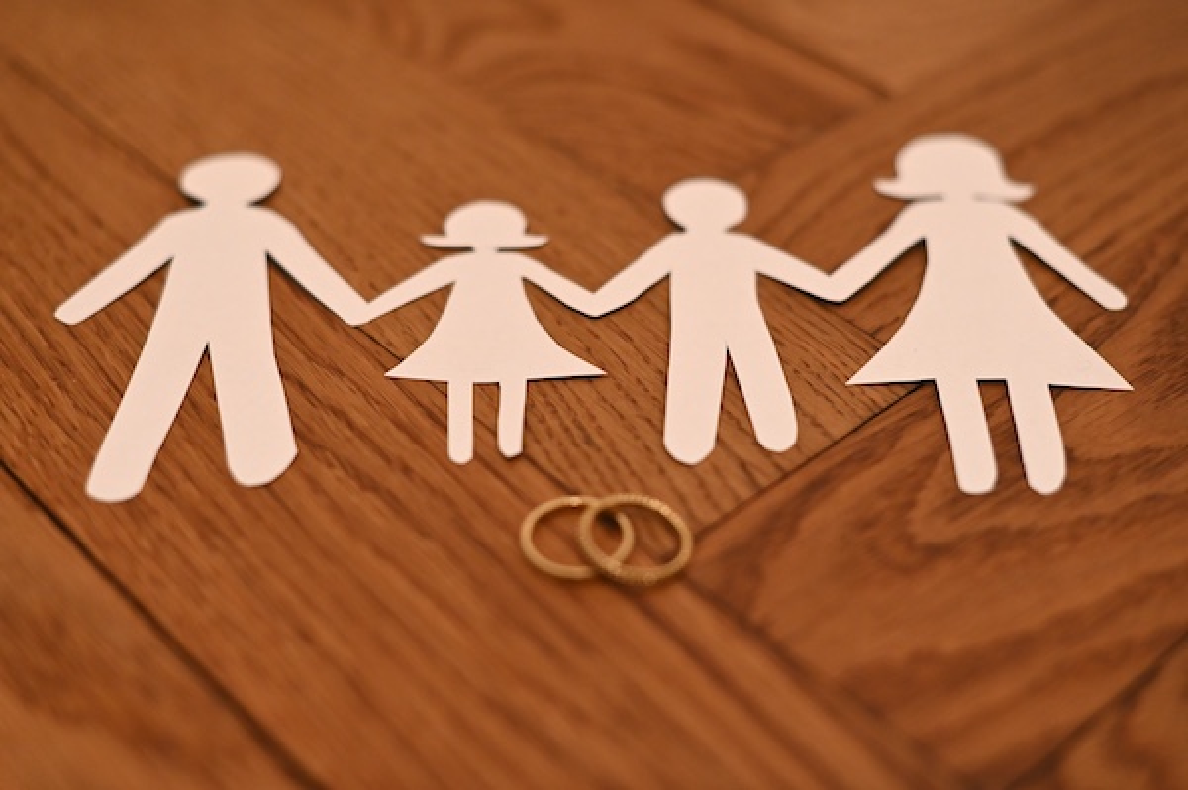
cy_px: 395
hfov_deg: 39.6
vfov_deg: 26.9
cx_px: 594
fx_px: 1649
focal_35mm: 50
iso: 3200
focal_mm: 50
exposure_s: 1/100
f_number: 2.8
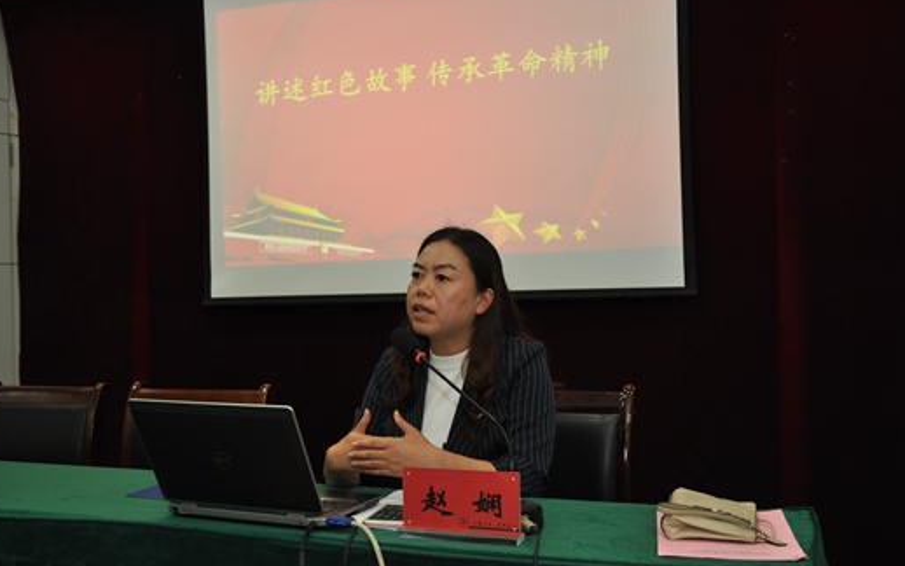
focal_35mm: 41
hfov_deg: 48.7
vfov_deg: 31.6
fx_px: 1000
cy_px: 272
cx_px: 426
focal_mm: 25
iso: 400
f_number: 4
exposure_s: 1/40
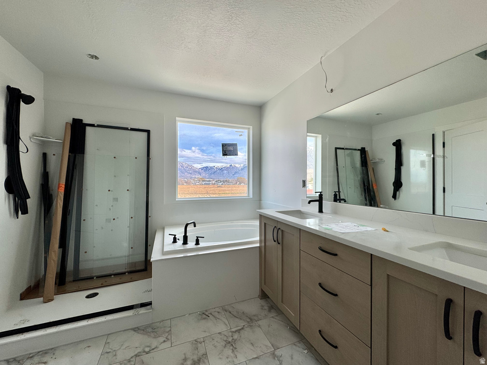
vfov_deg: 85.7
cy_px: 182
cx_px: 244
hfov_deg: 102.1
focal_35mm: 14
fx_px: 197
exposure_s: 1/325
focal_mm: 2.22
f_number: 2.2
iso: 40
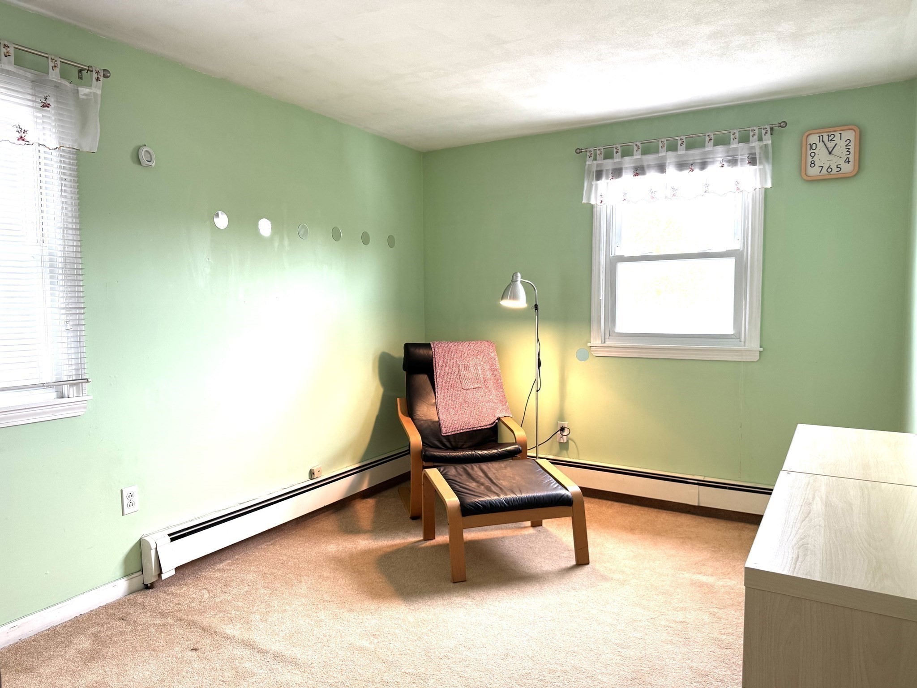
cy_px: 344
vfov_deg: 56.8
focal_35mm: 24
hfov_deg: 71.6
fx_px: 636
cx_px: 458
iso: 125
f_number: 1.78
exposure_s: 1/60
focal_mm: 6.76
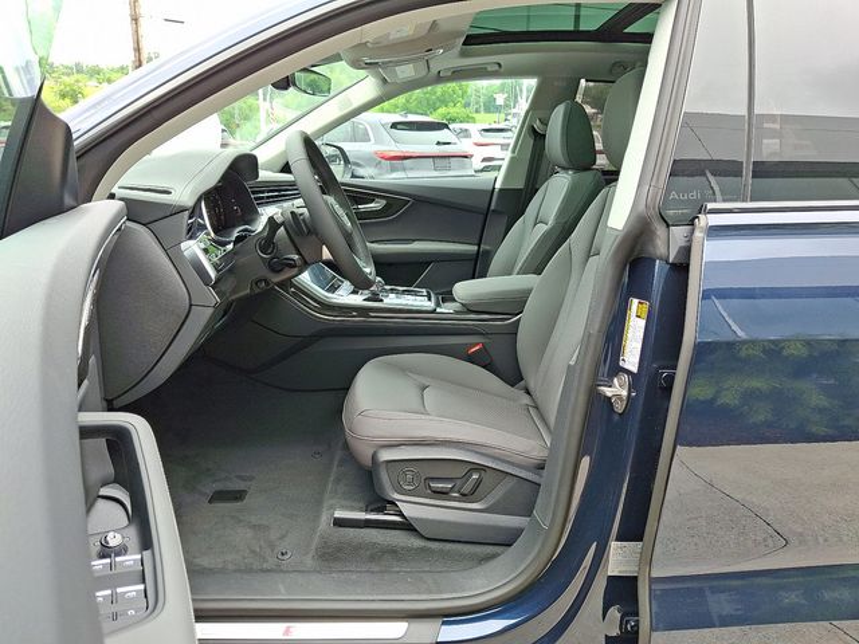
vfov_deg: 54.9
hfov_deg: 69.4
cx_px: 430
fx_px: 620
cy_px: 322
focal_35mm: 25
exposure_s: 1/147
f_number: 1.8
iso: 25
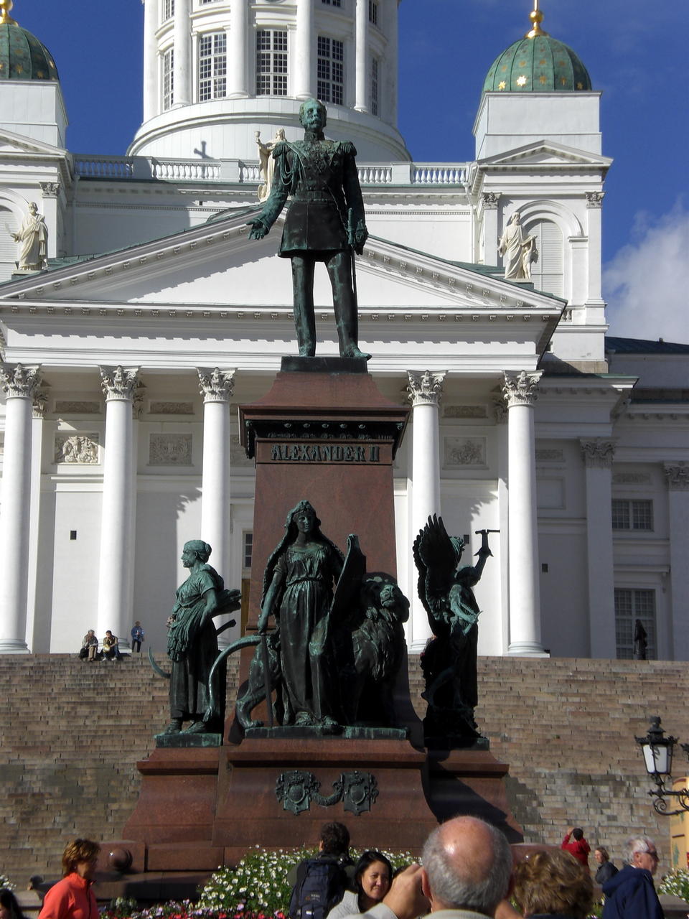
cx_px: 344
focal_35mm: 87
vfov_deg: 22.5
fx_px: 2309
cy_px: 460
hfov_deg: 17.0
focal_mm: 14.49
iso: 50
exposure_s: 1/500
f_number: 5
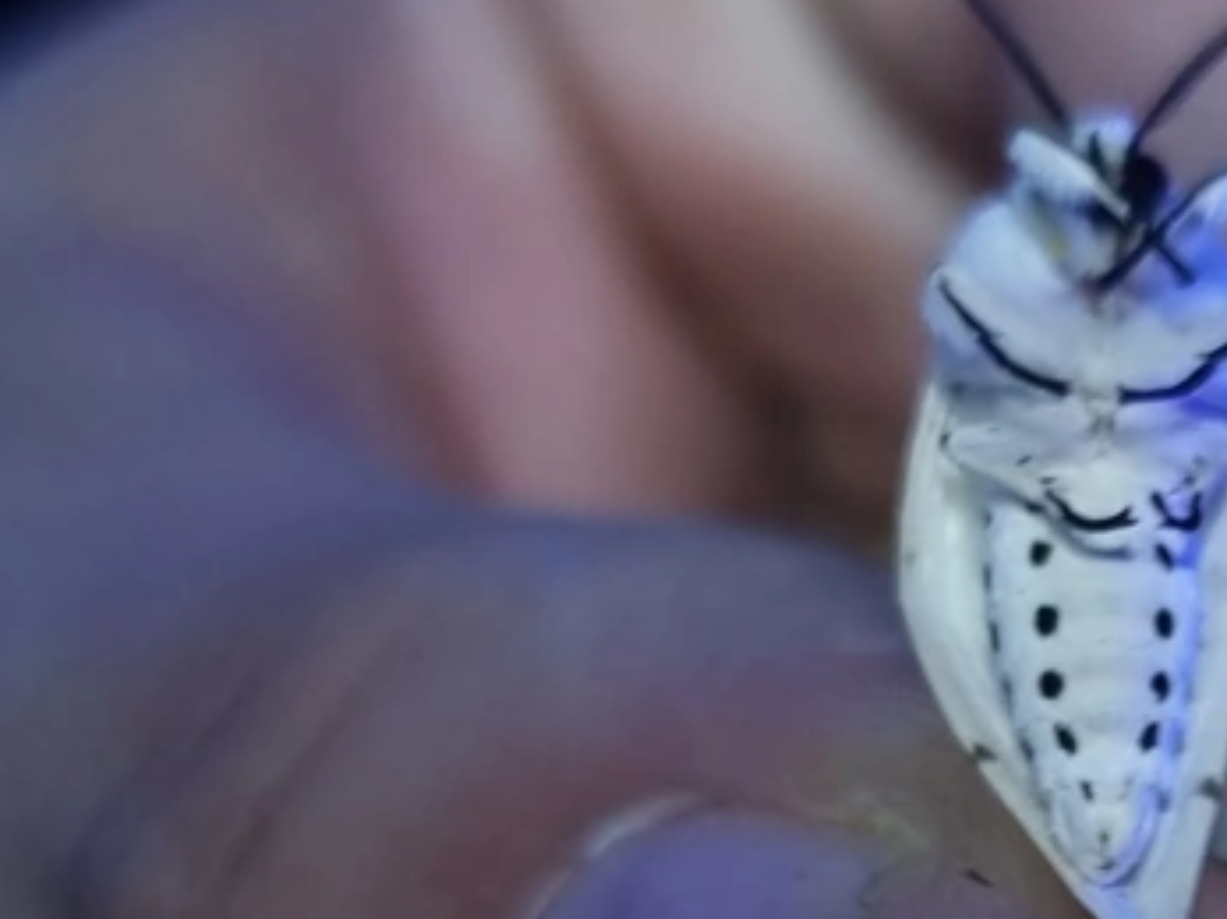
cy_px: 615
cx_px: 1043
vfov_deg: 30.0
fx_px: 1701
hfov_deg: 37.7
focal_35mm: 48
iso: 250
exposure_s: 1/24
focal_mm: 5.4
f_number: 1.8
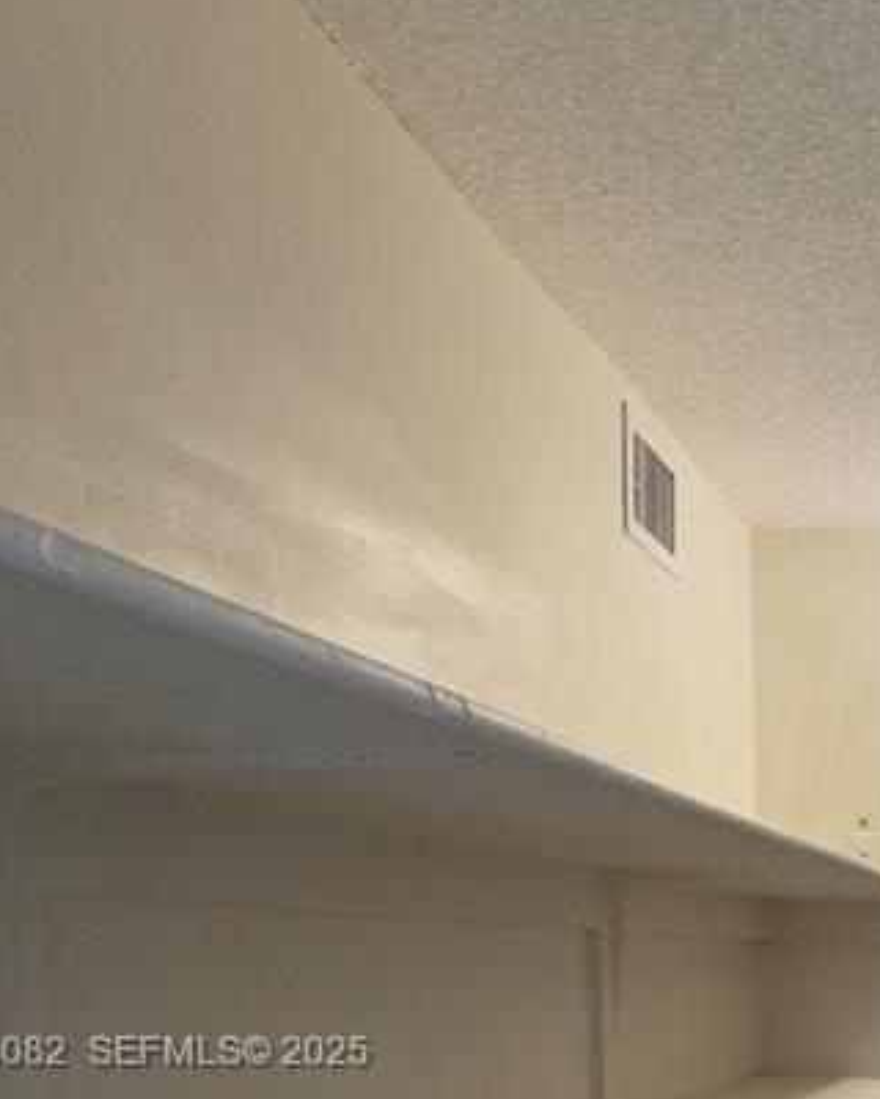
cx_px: 1097
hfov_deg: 30.2
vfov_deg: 40.2
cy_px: 1055
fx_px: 1335
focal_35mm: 41
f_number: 2.2
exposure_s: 1/60
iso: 200
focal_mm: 2.22
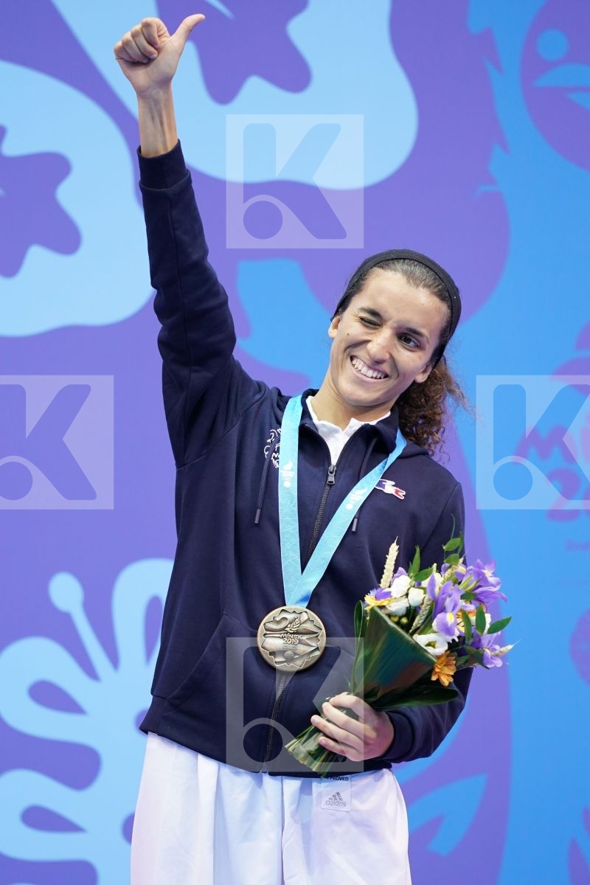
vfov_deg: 3.4
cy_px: 442
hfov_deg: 2.3
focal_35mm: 600
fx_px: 14749
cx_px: 295
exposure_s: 1/500
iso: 1250
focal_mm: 400
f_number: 2.8
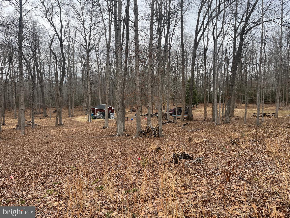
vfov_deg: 53.1
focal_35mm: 26
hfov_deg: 67.3
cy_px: 109
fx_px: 218
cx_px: 145
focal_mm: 5.1
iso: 50
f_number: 1.6
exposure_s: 1/544
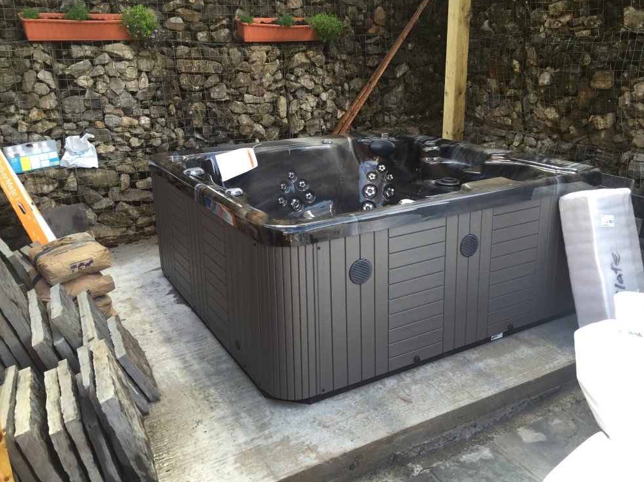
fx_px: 558
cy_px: 234
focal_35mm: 30
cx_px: 325
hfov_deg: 60.0
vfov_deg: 46.8
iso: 32
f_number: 2.2
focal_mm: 4.15
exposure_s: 1/120
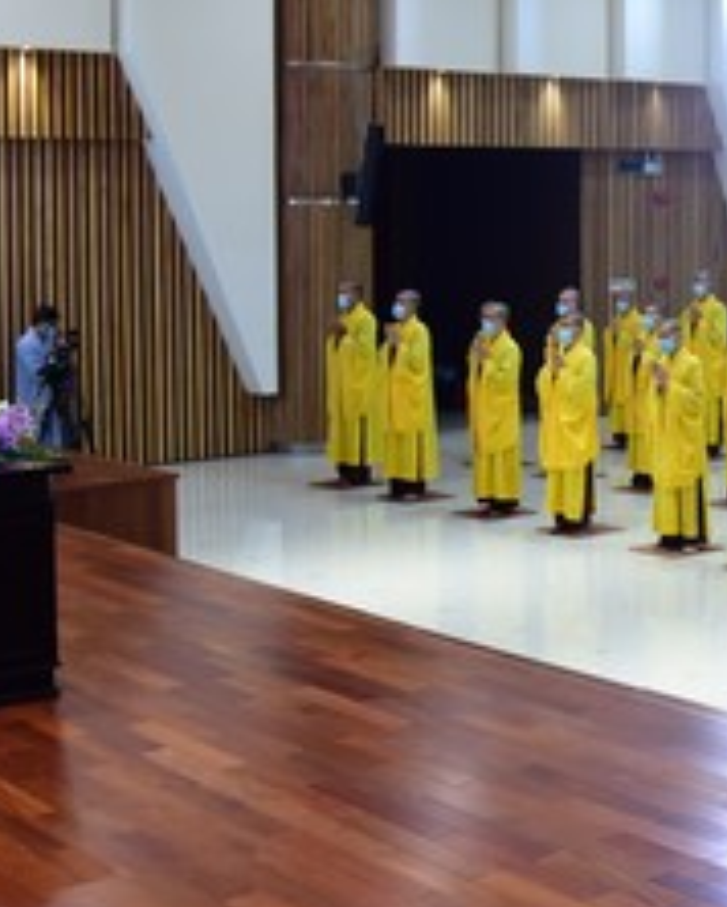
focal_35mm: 66
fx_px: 1773
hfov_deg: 21.5
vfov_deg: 28.2
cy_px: 196
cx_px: 878
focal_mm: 24
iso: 2500
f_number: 5.6
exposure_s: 1/125
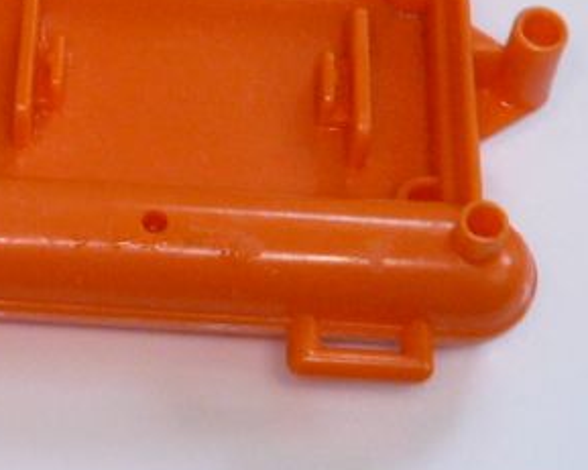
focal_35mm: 104
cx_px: 75
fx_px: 1809
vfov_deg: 14.7
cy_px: 99
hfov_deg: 18.2
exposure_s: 1/15
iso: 400
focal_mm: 6.2
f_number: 4
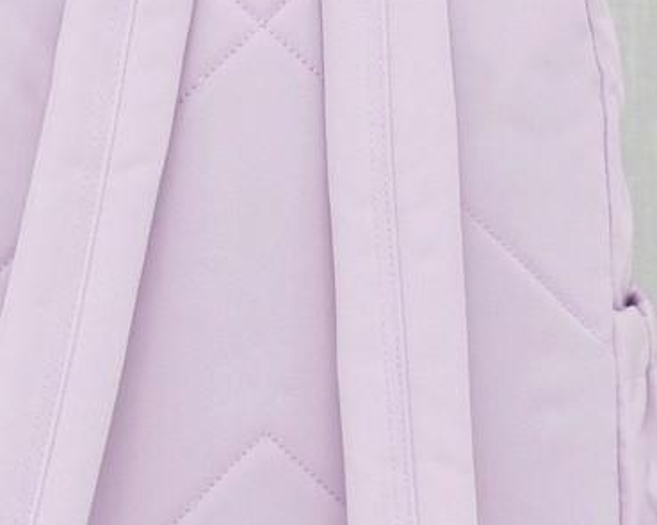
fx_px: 4374
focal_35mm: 225
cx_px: 242
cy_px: 267
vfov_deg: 6.9
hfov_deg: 8.6
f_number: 5.6
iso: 100
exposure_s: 1/60
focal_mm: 46
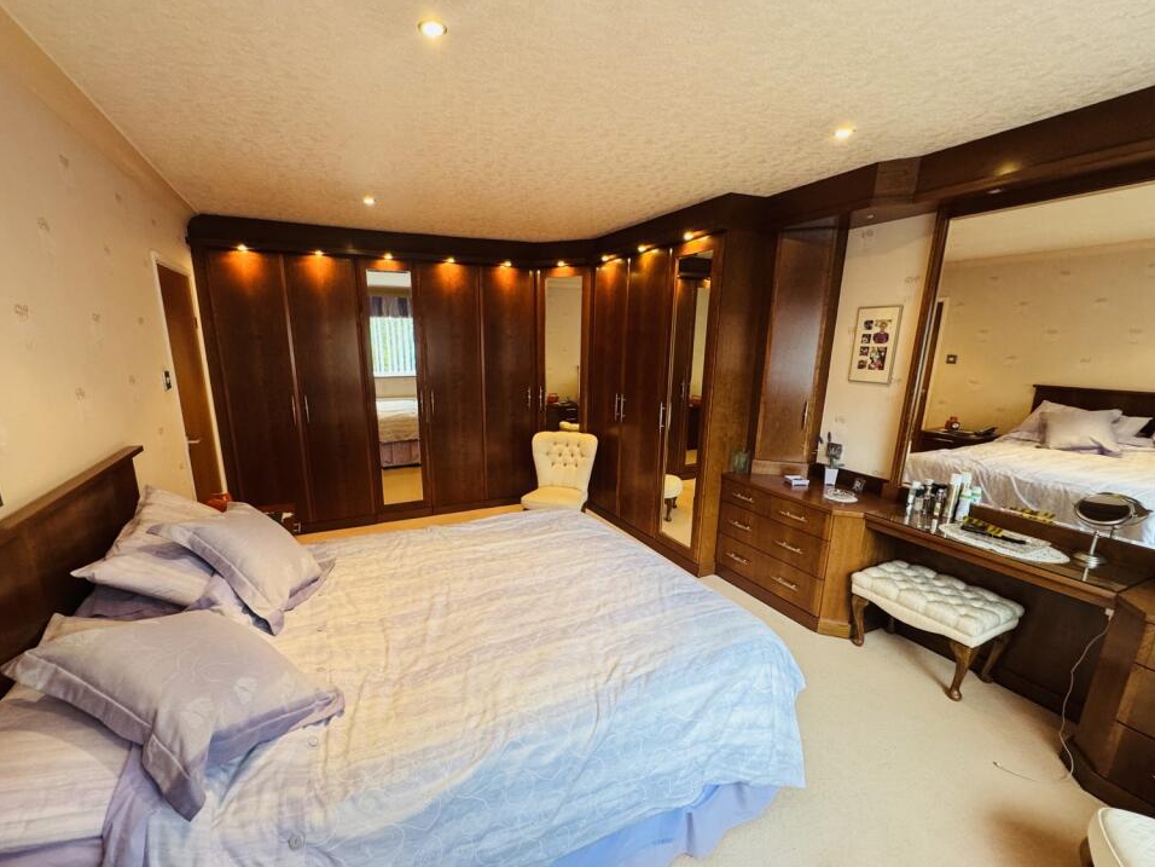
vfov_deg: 81.7
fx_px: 500
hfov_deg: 98.0
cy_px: 461
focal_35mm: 15
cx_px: 539
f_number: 2.2
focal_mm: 2.22
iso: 250
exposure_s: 1/100
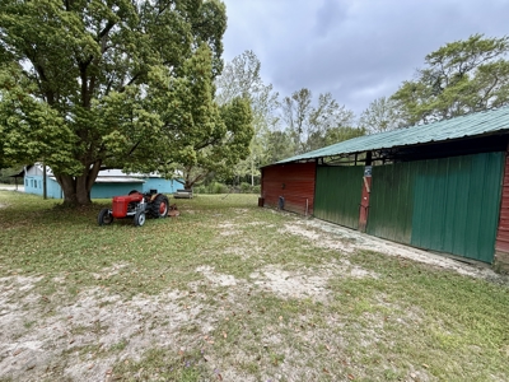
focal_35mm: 14
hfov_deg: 102.1
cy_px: 191
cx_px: 254
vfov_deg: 85.7
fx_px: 206
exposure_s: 1/370
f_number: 2.2
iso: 64
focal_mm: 2.22
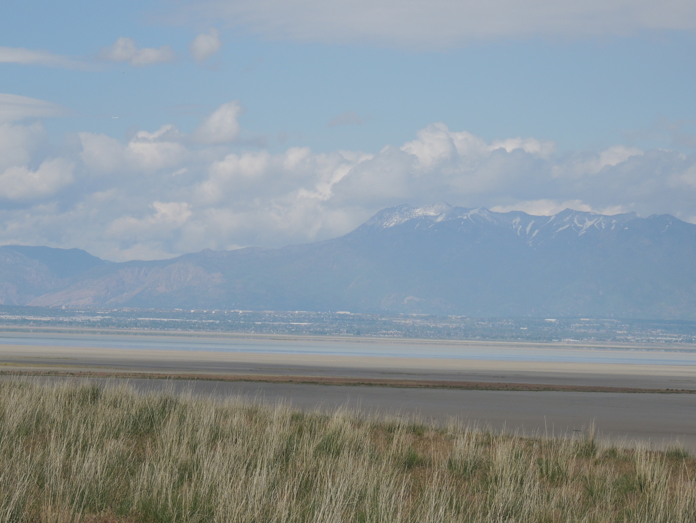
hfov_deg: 12.0
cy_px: 266
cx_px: 335
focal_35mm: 165
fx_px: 3318
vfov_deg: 9.0
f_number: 4.4
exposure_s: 1/1250
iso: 100
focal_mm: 27.6
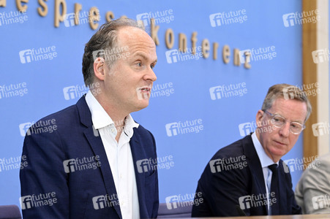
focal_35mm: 86
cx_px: 165
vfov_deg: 15.9
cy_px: 110
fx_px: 788
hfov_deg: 23.7
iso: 3200
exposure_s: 1/500
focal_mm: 86
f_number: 5.6
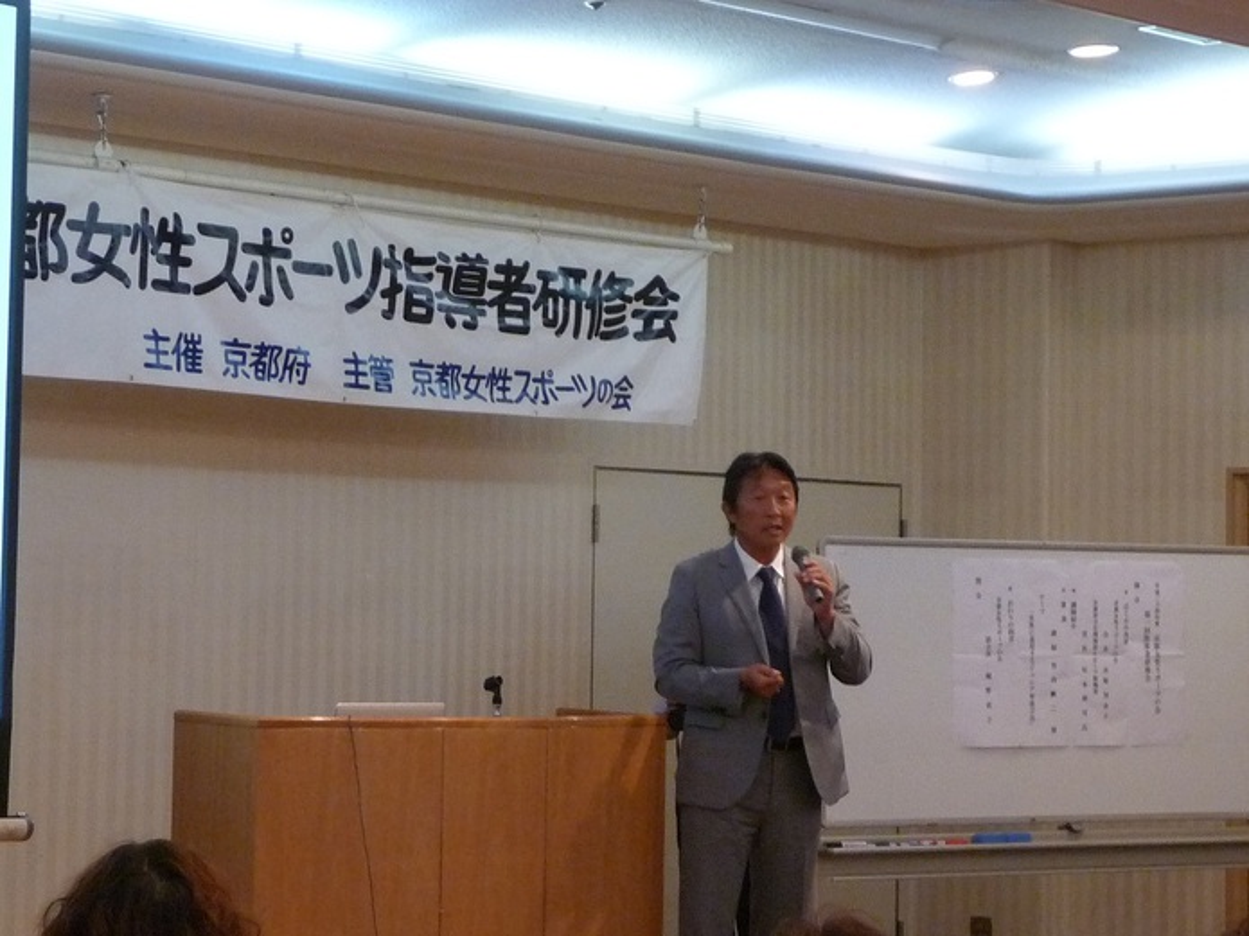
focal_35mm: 104
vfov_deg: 14.2
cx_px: 624
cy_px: 468
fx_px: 3752
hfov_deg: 18.9
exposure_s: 1/15
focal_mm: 10.5
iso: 400
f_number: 4.5
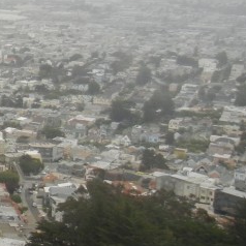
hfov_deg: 13.0
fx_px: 917
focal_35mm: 114
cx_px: -269
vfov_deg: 15.2
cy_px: 44
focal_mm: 5.4
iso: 160
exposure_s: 1/700
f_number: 3.5
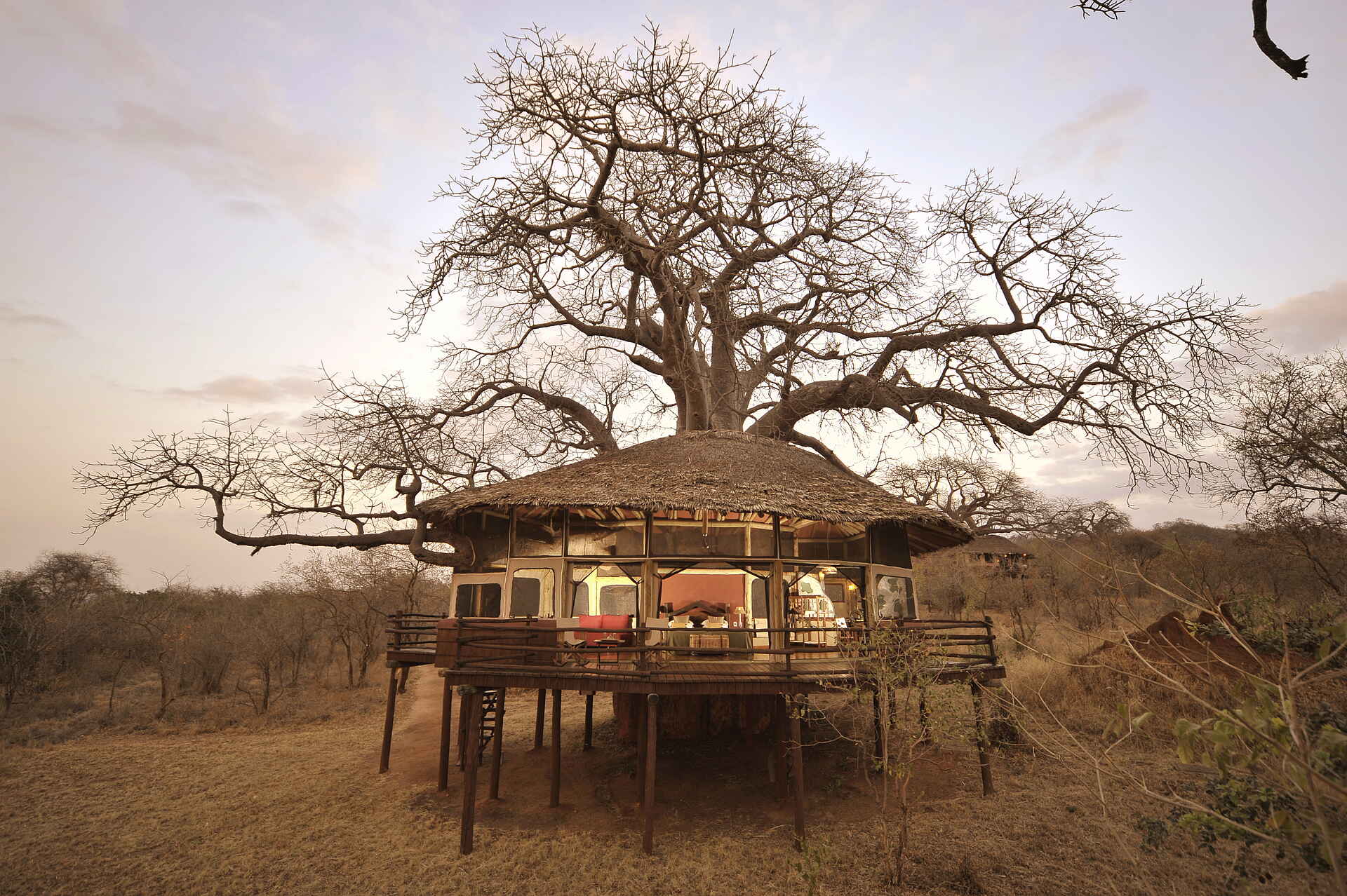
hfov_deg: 96.8
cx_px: 674
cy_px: 448
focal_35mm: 16
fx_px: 598
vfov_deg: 73.7
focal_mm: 16
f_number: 5
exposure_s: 1/30
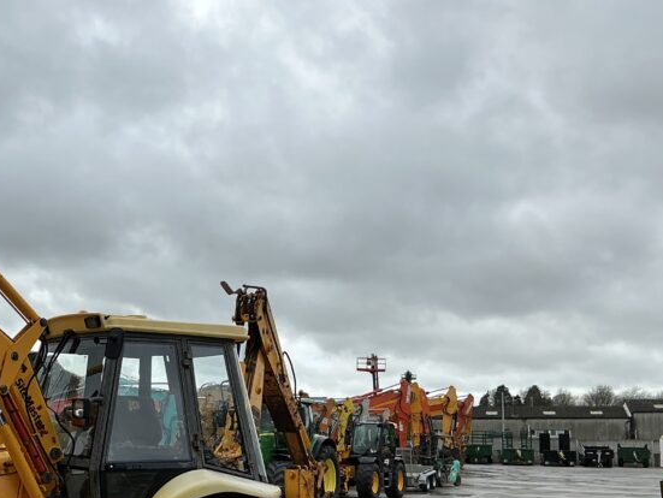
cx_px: 123
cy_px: 337
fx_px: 997
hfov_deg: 35.5
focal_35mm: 52
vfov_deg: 27.9
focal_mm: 3
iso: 25
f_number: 1.8
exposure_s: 1/1311
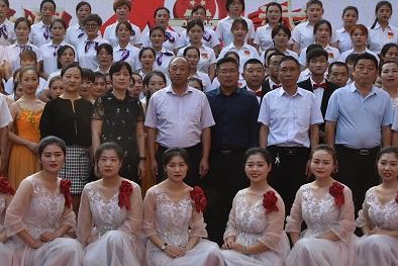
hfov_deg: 28.1
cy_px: 125
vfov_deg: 19.2
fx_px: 785
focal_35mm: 71
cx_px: 111
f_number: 10
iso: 2000
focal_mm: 40
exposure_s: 1/400
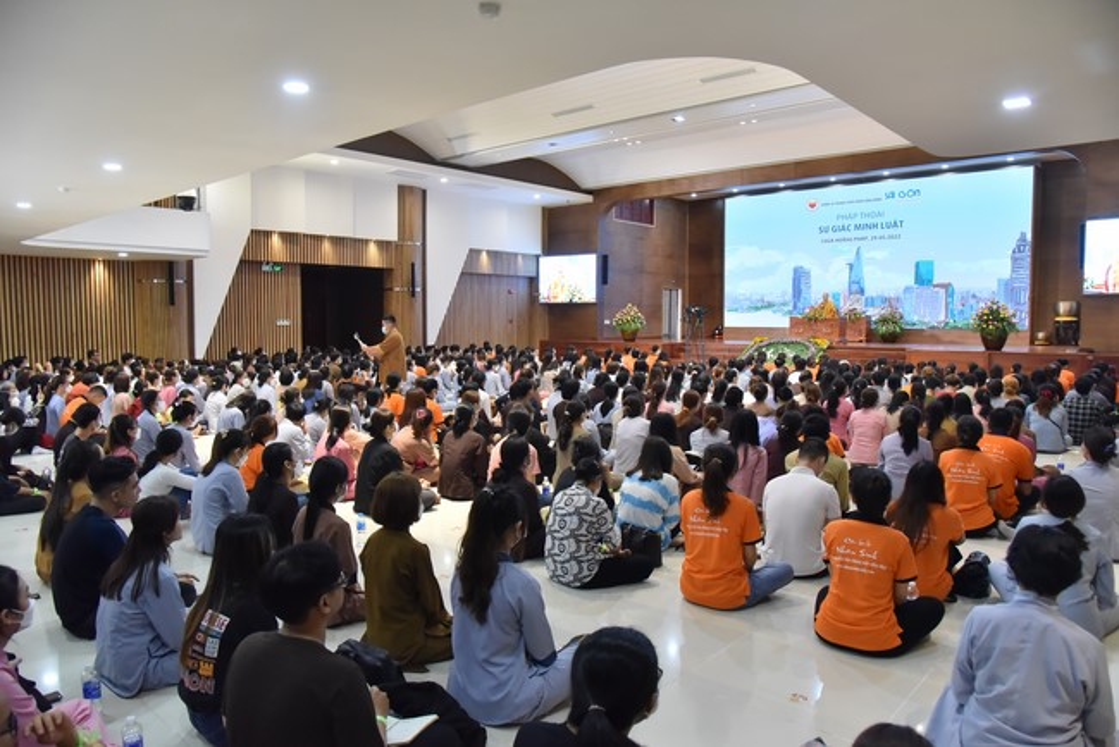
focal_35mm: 24
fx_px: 746
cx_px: 560
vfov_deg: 53.2
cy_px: 374
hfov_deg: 73.7
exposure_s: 1/125
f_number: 5.6
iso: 3200
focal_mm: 24
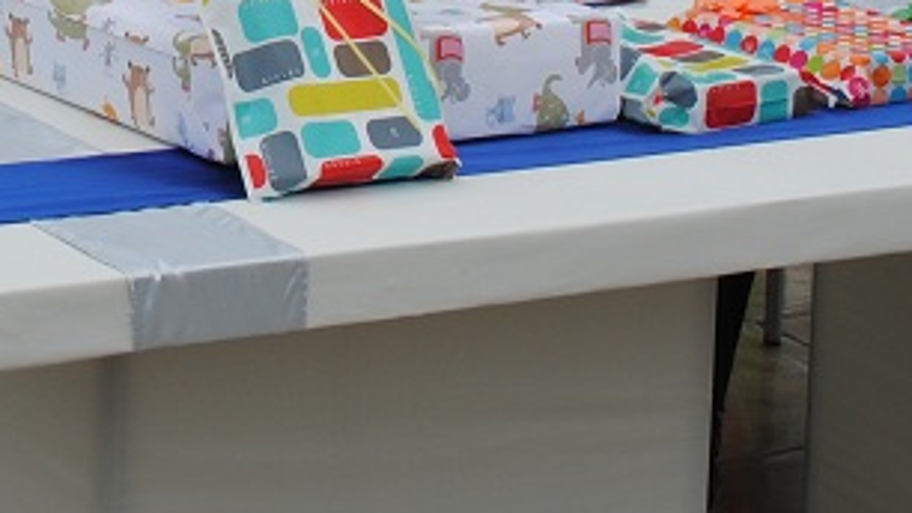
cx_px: 12
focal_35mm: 139
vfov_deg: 8.4
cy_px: -397
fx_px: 3361
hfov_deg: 15.2
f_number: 8
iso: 100
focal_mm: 26
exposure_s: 1/320
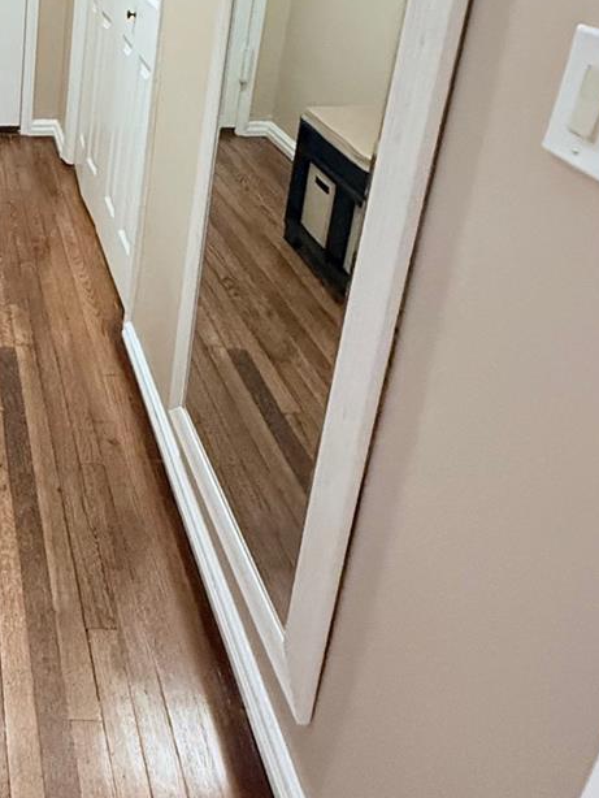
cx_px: -73
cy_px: 91
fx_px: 807
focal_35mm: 35
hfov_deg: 34.6
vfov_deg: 47.6
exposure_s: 1/60
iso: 800
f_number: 2.2
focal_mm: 2.22
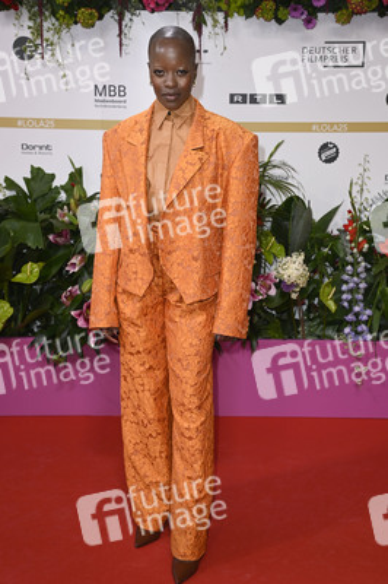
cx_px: 194
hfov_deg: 25.9
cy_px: 292
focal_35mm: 52
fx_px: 842
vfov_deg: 38.2
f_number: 6.3
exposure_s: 1/200
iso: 640
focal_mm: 52
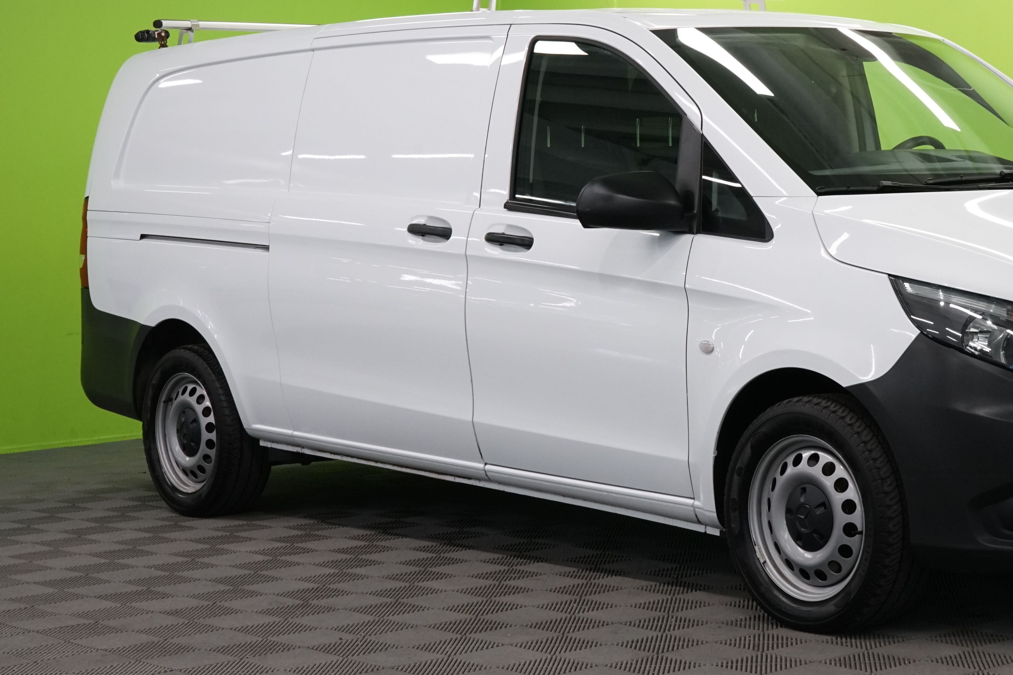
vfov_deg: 17.2
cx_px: 717
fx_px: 2223
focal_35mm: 79
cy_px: 239
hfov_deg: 25.5
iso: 1600
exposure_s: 1/40
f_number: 13
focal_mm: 52
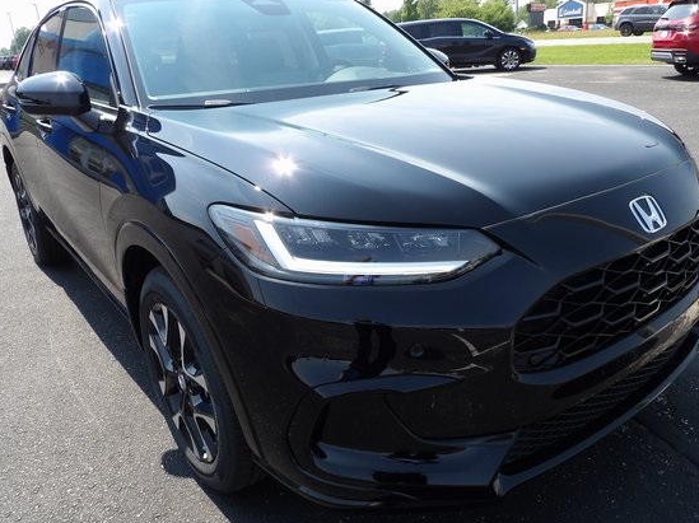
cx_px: 362
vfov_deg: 49.7
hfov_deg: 63.5
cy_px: 251
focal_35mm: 28
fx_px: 565
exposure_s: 1/409
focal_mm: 4.3
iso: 100
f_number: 3.2
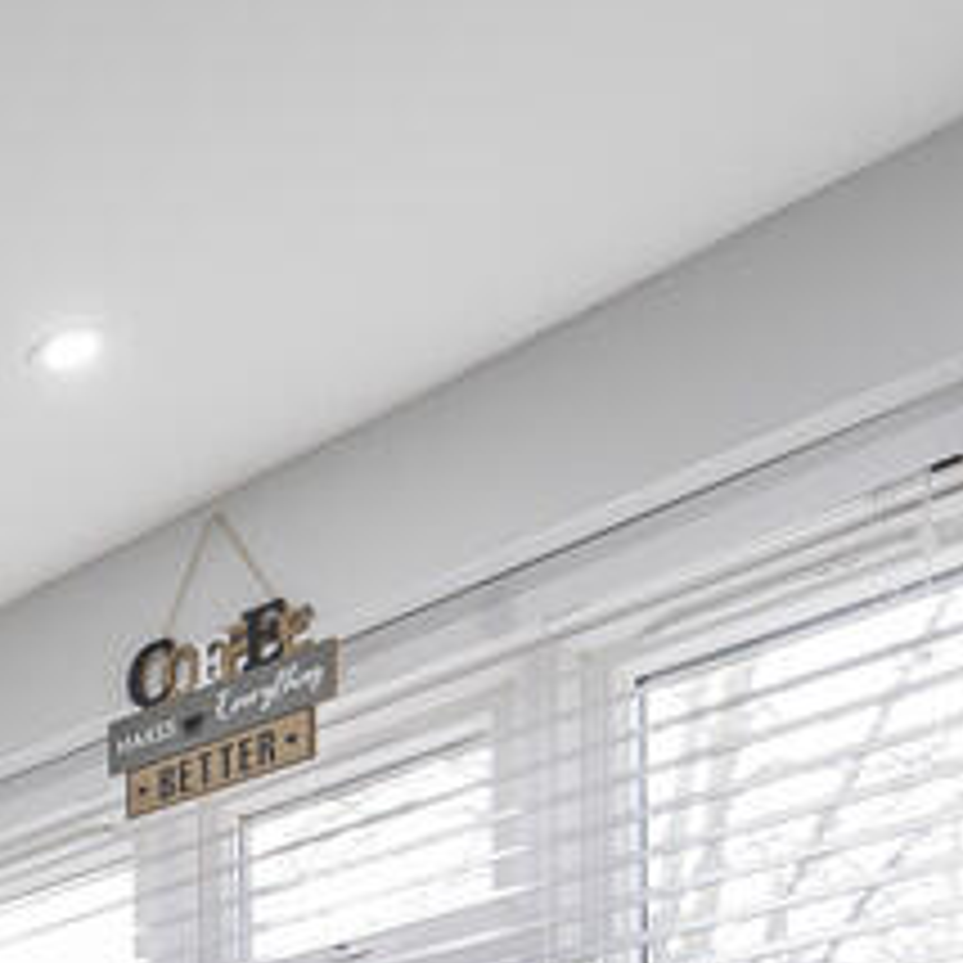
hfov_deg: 18.7
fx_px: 1920
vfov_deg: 22.2
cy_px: 1523
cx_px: -940
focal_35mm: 61
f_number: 9
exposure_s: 1/15
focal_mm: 15
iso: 320
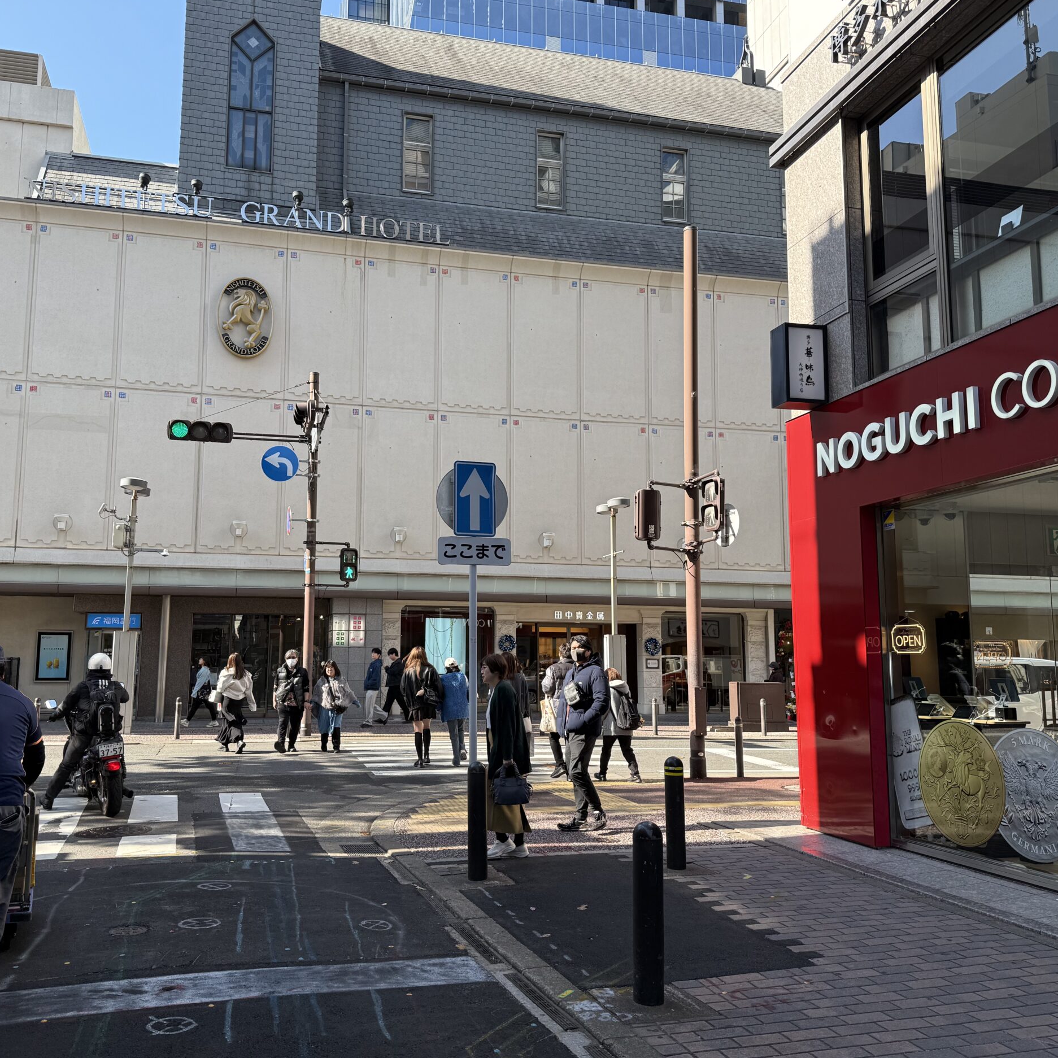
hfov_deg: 55.5
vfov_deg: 55.6
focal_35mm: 29
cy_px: 526
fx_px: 1003
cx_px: 475
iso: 80
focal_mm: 6.76
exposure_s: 1/1271
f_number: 1.78
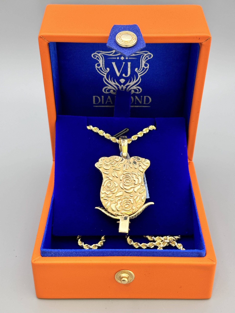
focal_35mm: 48
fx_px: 434
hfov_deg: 30.3
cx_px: 118
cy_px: 156
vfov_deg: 39.7
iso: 320
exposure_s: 1/40
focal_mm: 6.86
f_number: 1.78
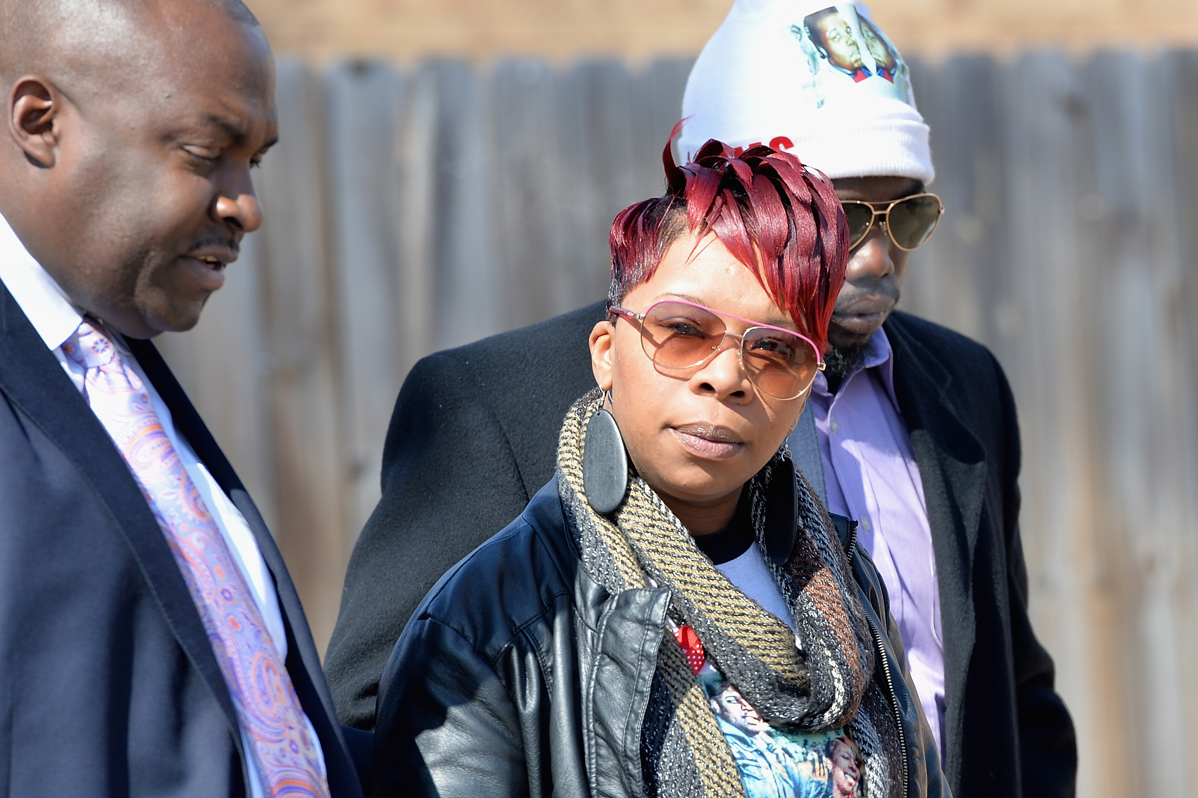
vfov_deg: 6.9
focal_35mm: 200
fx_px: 6652
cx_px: 599
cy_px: 399
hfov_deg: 10.3
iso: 320
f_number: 5.6
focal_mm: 200
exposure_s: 1/800
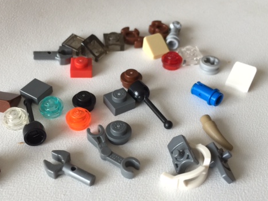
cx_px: 110
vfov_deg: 35.9
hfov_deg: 46.6
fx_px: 310
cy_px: 113
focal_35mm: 40
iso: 40
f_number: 2.2
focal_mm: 4.15
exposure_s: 1/33
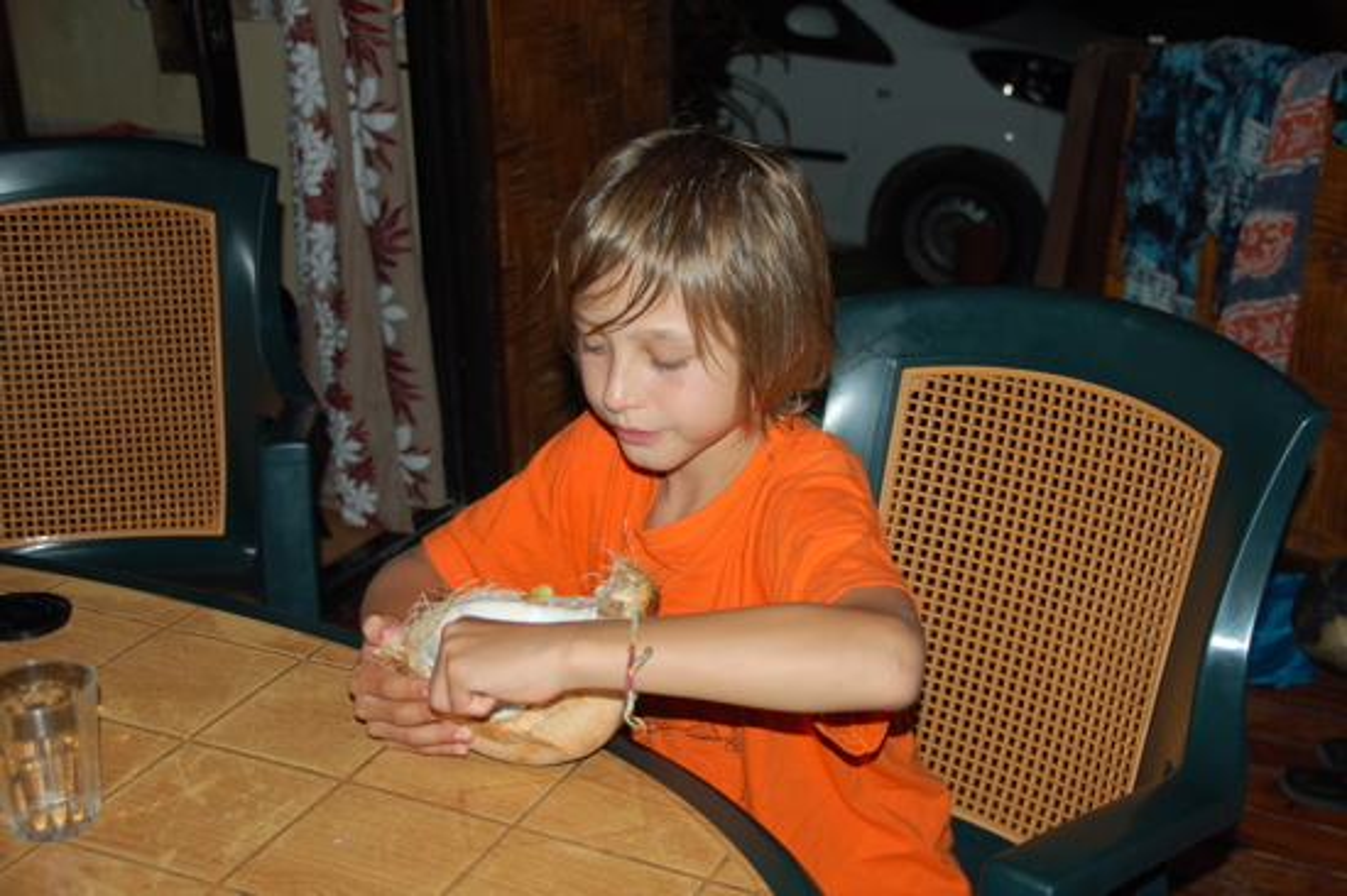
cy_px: 448
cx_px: 674
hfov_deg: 41.1
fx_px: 1795
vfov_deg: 28.0
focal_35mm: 48
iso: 400
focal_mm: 32
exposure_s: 1/60
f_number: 4.2
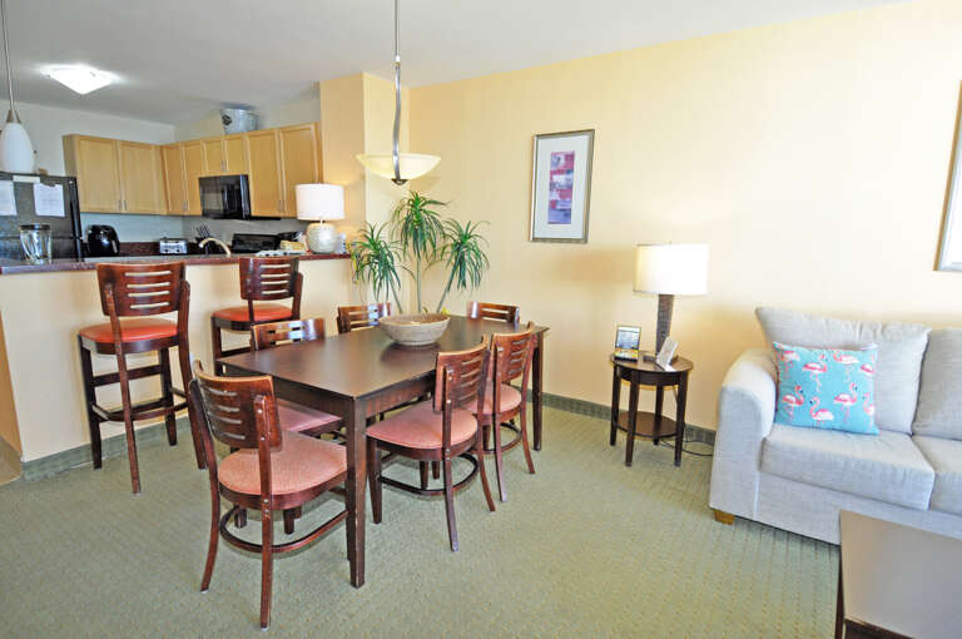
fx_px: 480
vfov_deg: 67.2
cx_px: 481
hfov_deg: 90.1
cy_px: 320
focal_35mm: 18
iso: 400
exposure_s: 1/80
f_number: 4.5
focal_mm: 12
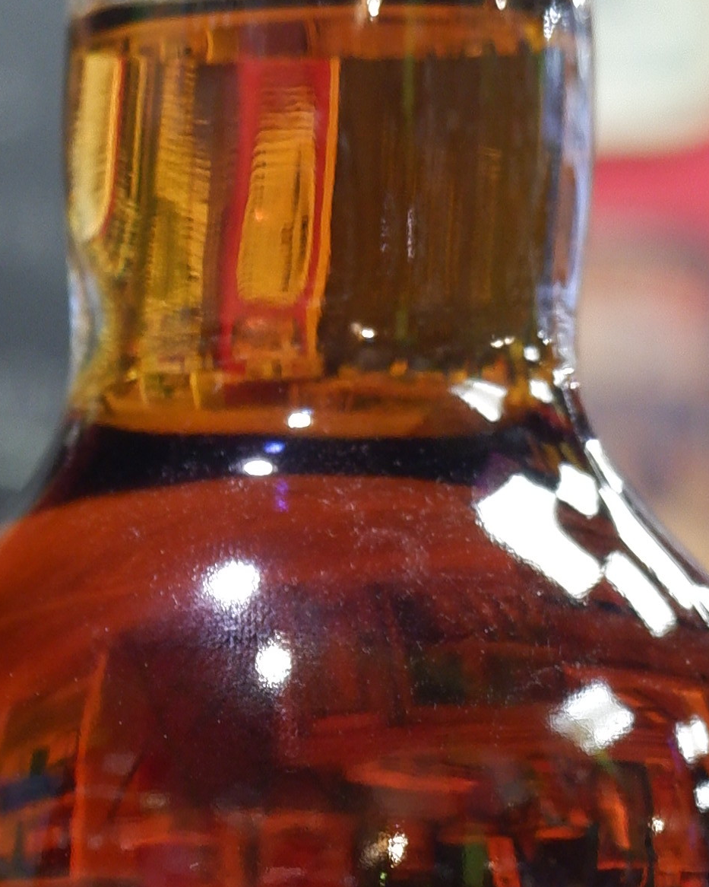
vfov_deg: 13.3
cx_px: 227
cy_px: 1165
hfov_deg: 11.0
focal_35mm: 140
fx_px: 3672
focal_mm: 19.7
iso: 640
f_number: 4
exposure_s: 1/30
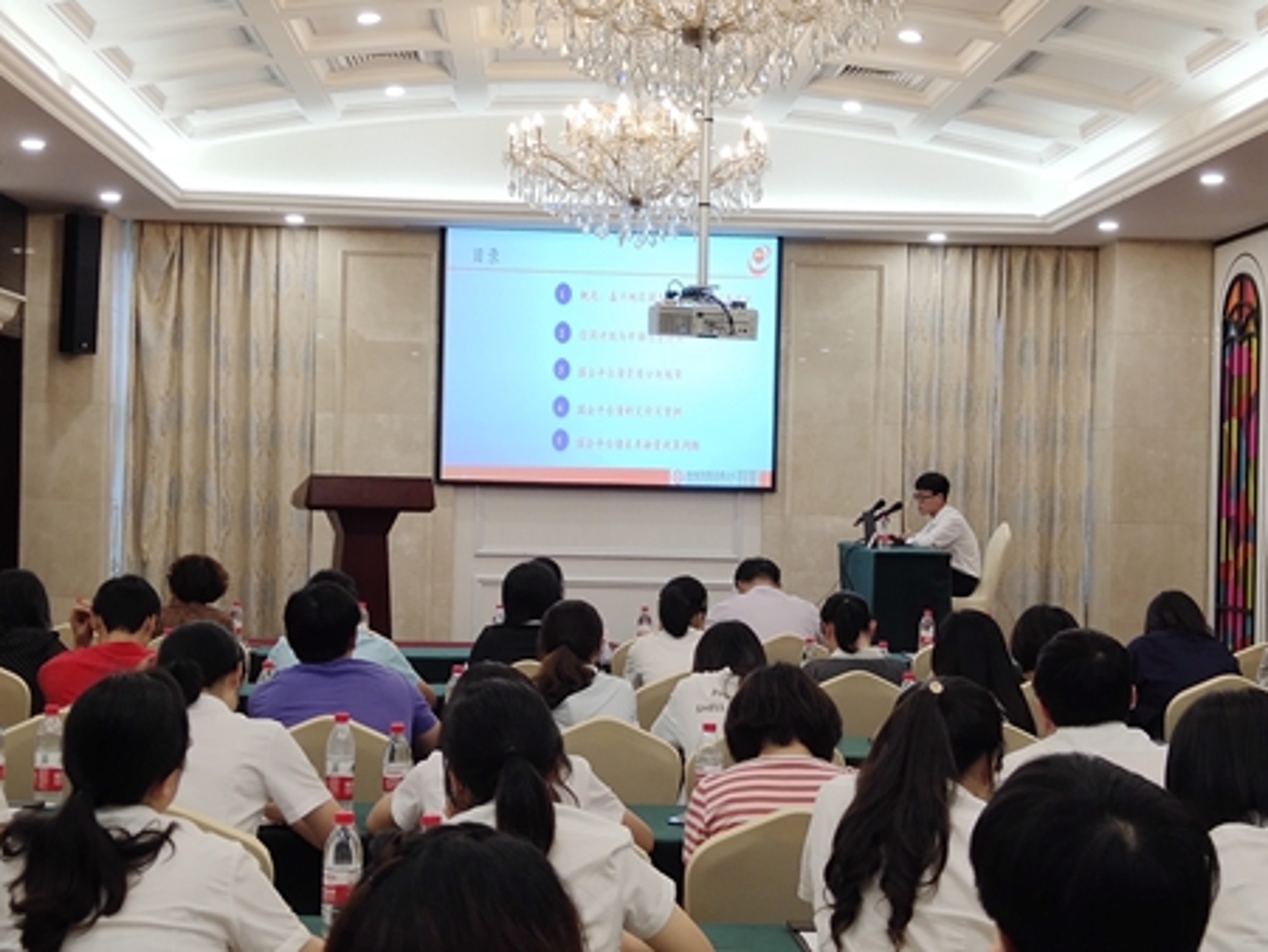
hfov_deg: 34.9
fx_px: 2016
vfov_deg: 26.6
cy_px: 476
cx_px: 634
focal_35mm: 55
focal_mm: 3.87
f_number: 2
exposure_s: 1/50
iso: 232
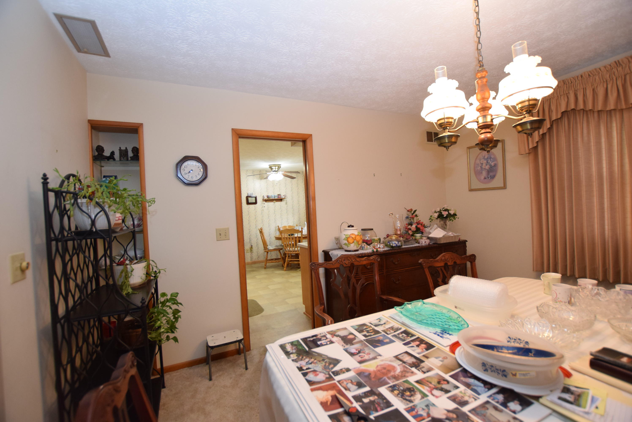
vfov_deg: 77.4
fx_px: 264
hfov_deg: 100.3
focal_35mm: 15
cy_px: 211
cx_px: 316
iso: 1000
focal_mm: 10
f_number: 3.5
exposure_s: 1/60
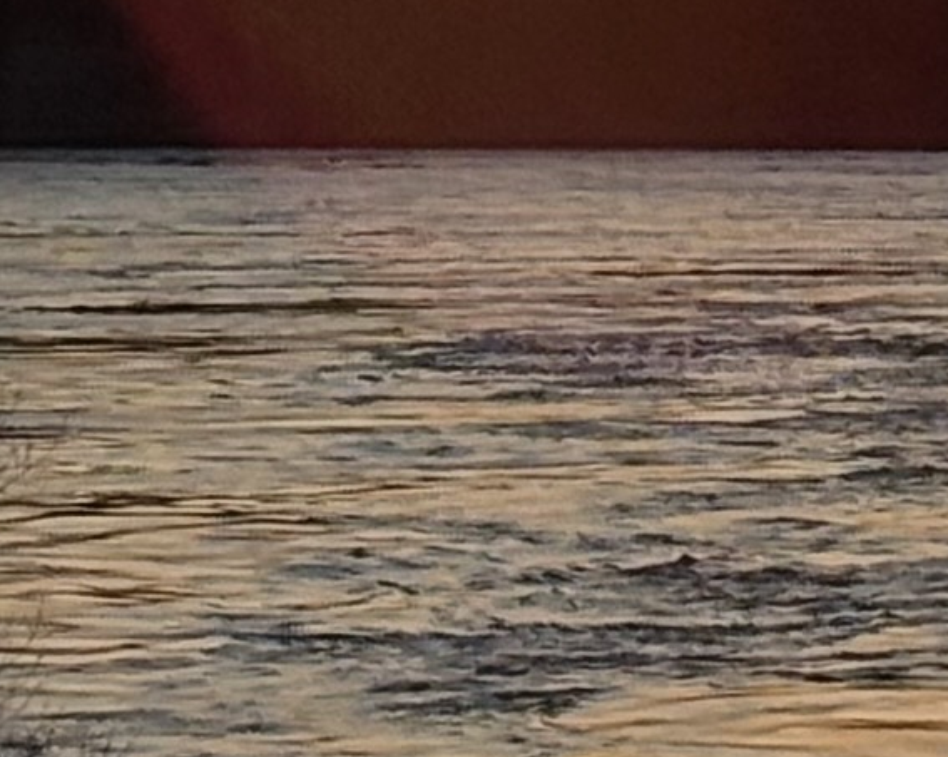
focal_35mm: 351
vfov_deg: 4.4
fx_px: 9843
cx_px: 1618
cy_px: -387
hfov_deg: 5.4
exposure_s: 1/4630
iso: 32
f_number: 1.6
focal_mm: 5.96
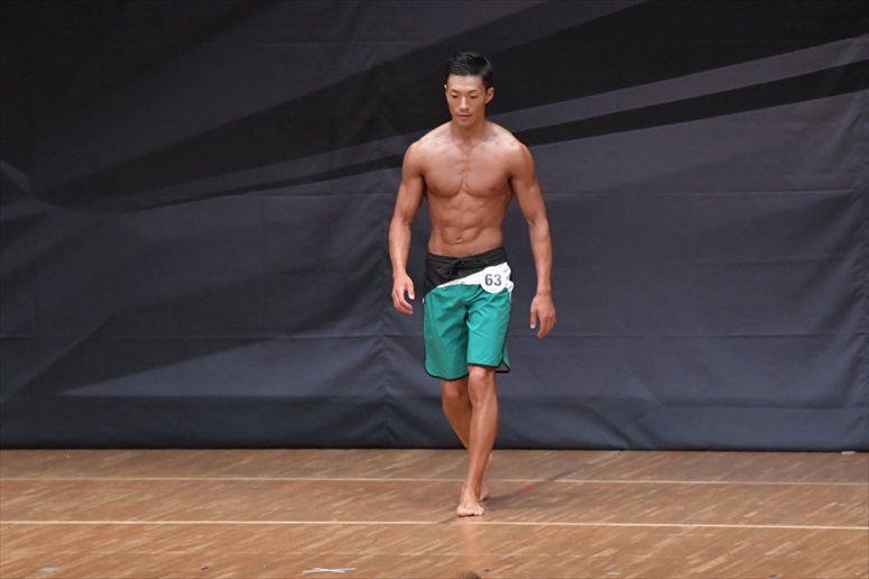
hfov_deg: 7.2
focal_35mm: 285
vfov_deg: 4.8
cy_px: 290
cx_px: 434
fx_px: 6876
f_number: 5.6
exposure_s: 1/400
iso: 6400
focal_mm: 190
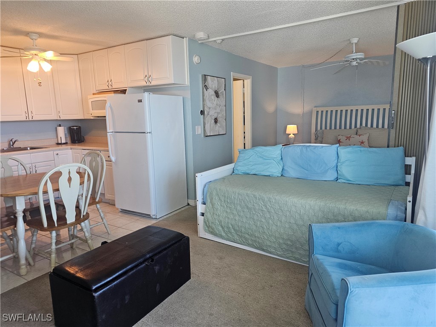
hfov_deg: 73.9
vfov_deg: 58.9
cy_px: 164
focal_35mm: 23
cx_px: 218
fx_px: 290
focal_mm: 6.3
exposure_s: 1/170
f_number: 1.7
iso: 250
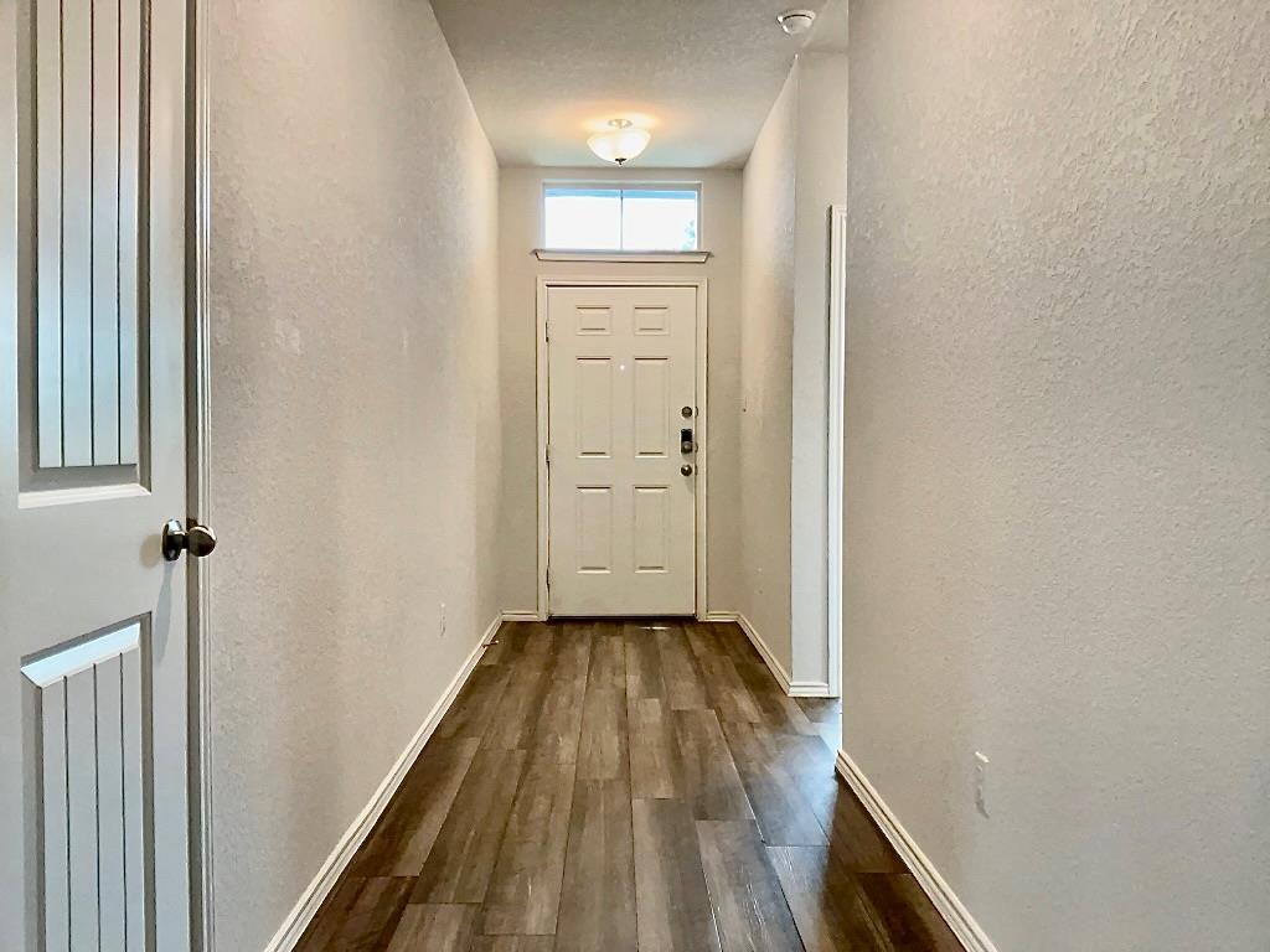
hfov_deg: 65.3
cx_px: 635
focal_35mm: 27
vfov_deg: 51.4
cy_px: 476
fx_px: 991
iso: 125
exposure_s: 1/100
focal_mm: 3
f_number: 1.8
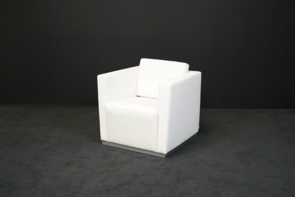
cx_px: 148
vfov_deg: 28.1
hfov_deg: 41.1
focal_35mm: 48
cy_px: 98
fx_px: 393
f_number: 7.1
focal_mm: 48
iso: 5000
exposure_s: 1/320
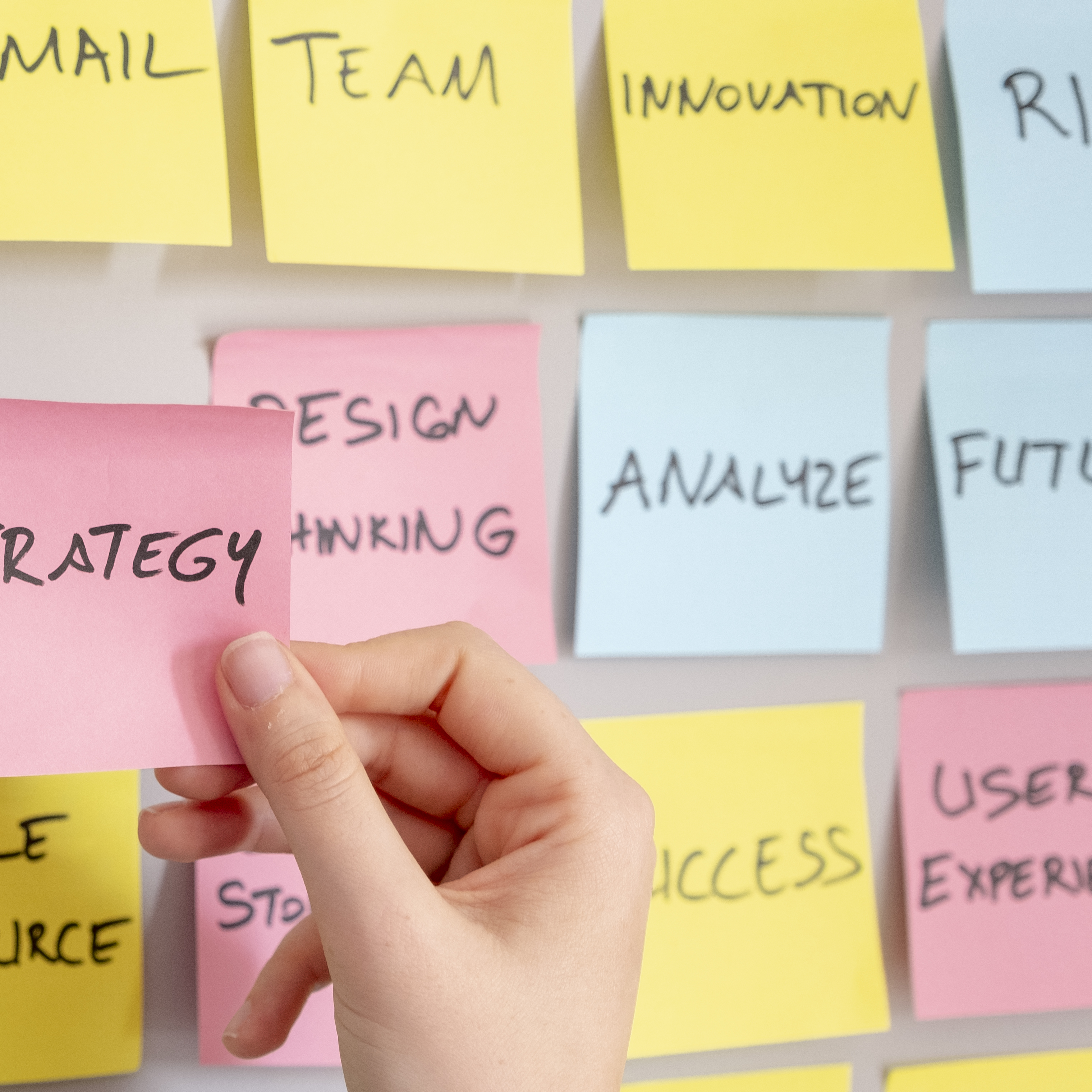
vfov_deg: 18.5
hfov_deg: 18.1
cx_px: 17
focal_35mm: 94
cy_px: 575
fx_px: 3355
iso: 800
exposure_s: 1/100
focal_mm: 37.6
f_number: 2.8
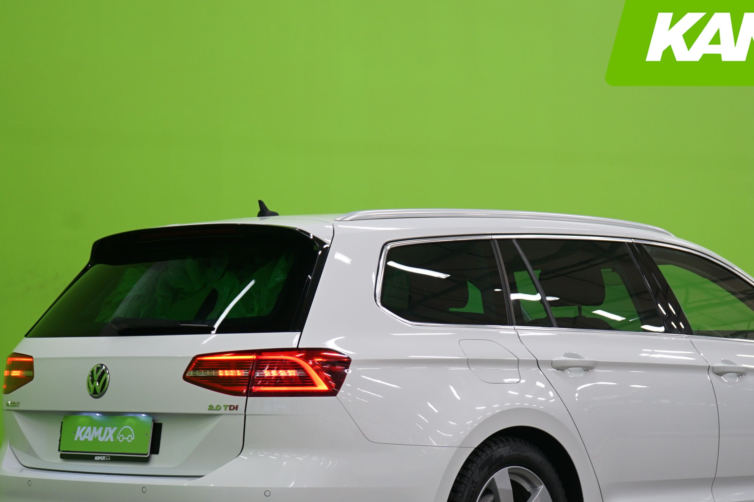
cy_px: 331
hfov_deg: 23.6
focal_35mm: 86
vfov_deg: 15.9
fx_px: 1801
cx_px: 462
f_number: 5
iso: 400
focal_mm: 57
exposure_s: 1/13
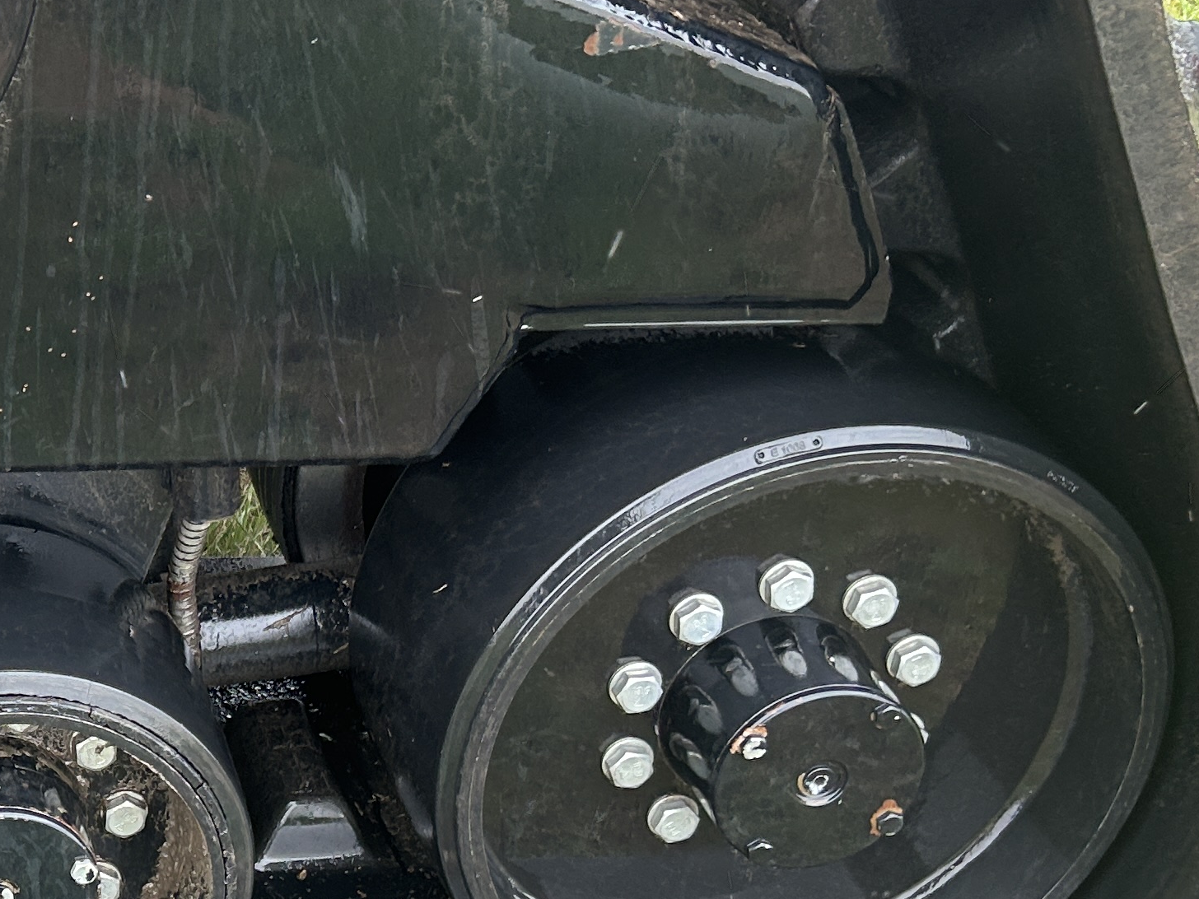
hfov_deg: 25.1
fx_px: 2494
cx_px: -123
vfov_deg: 20.2
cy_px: 699
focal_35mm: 72
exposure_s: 1/121
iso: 80
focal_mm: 5.7
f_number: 1.5
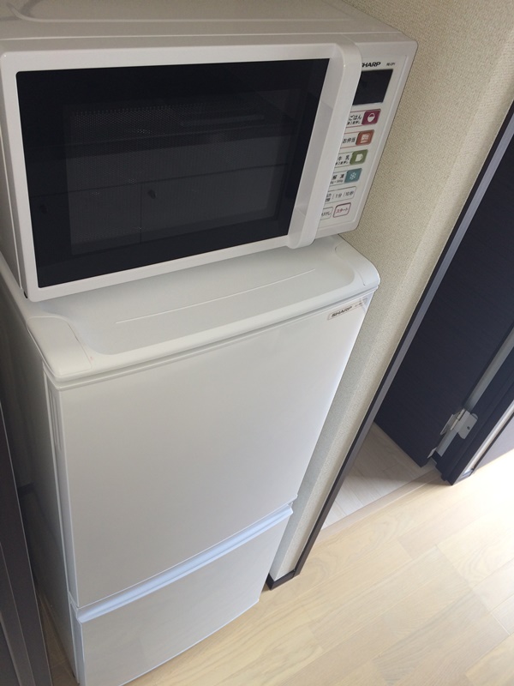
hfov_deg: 48.2
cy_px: 343
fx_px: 574
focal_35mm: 29
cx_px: 257
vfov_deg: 61.7
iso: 32
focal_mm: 4.15
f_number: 2.2
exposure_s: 1/32
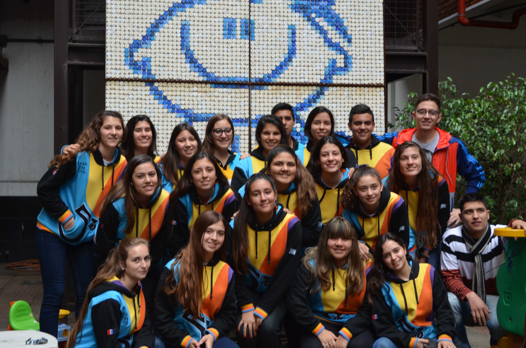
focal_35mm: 57
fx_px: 831
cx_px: 263
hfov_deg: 35.1
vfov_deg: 23.7
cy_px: 174
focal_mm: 38
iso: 400
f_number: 5
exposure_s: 1/80
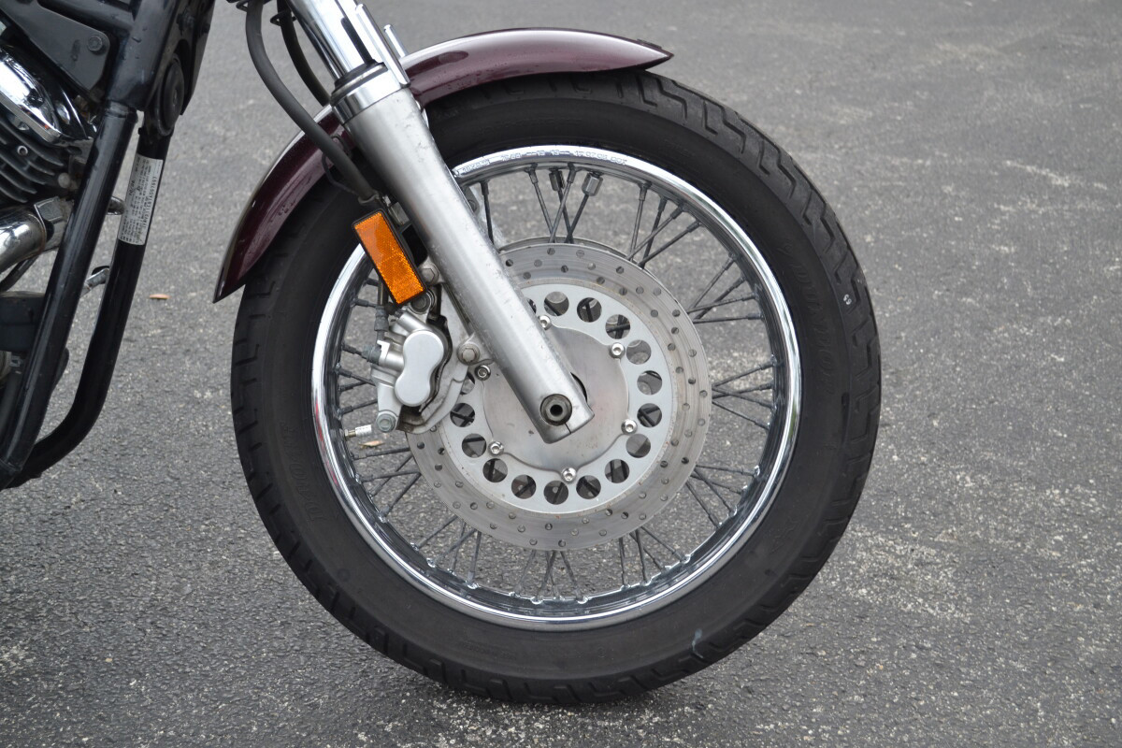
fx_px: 1636
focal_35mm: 52
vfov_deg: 25.8
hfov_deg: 37.9
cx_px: 561
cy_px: 374
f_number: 5.6
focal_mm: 35
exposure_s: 1/125
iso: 320
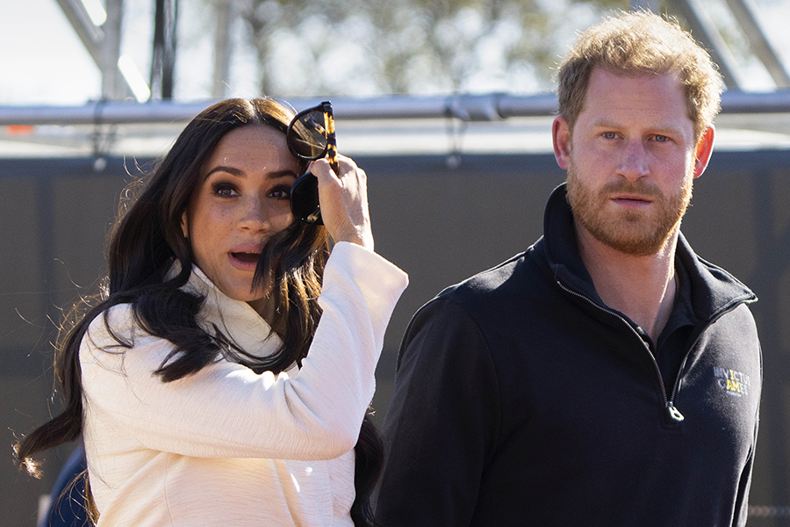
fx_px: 4389
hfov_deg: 10.3
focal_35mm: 200
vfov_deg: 6.9
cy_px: 264
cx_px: 395
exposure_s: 1/1250
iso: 640
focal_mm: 200
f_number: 5.6
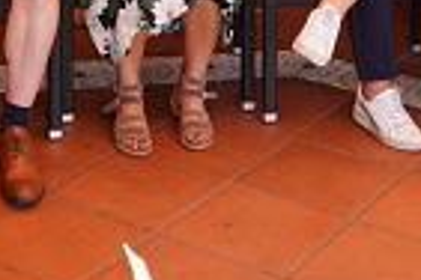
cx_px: 79
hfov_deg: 17.9
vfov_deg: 10.8
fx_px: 1321
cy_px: -332
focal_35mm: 113
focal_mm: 24
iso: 800
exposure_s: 1/100
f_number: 9
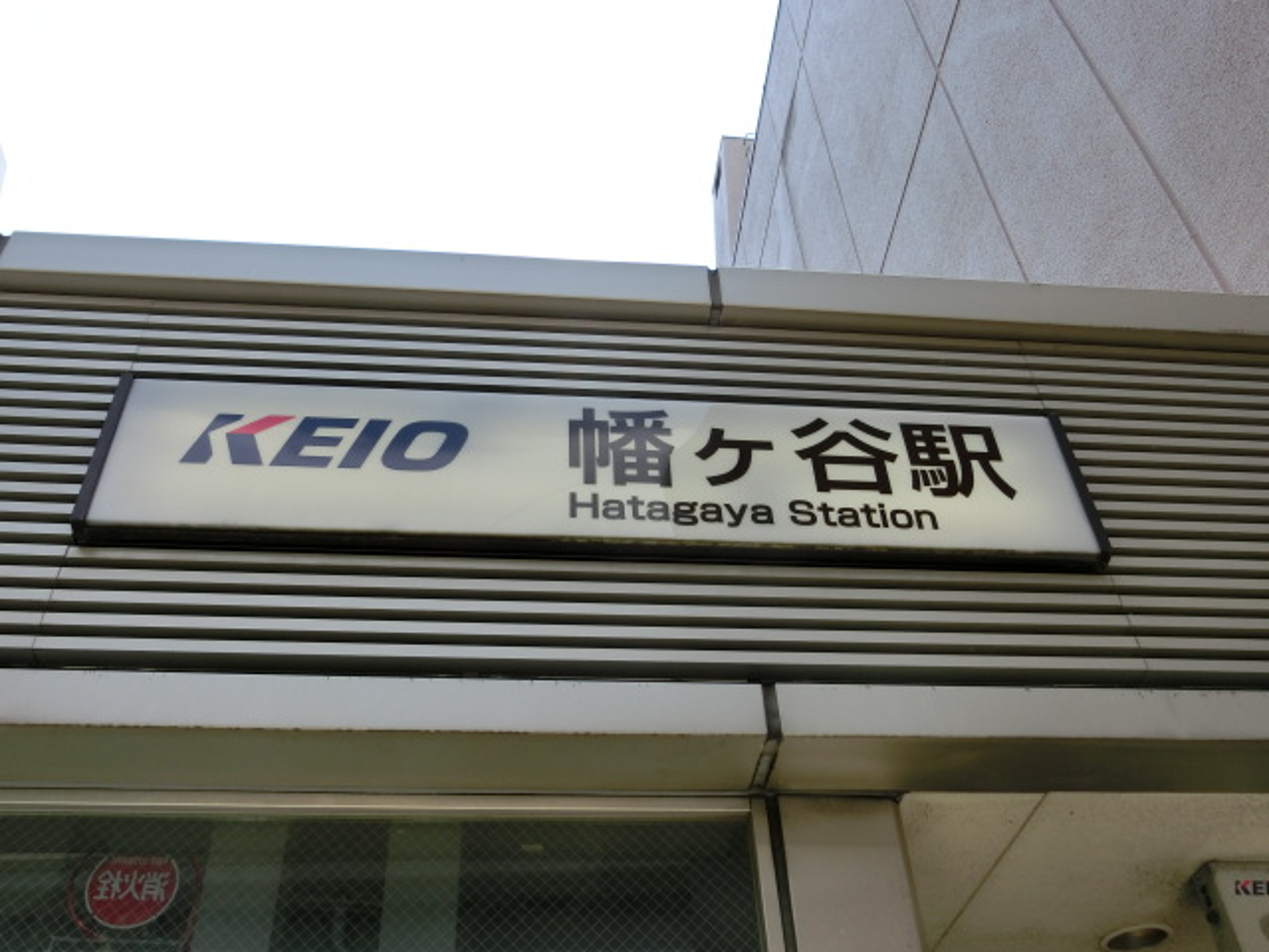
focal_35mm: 34
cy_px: 476
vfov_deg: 41.8
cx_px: 634
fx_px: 1246
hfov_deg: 54.0
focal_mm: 6
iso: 80
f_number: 3.9
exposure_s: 1/500
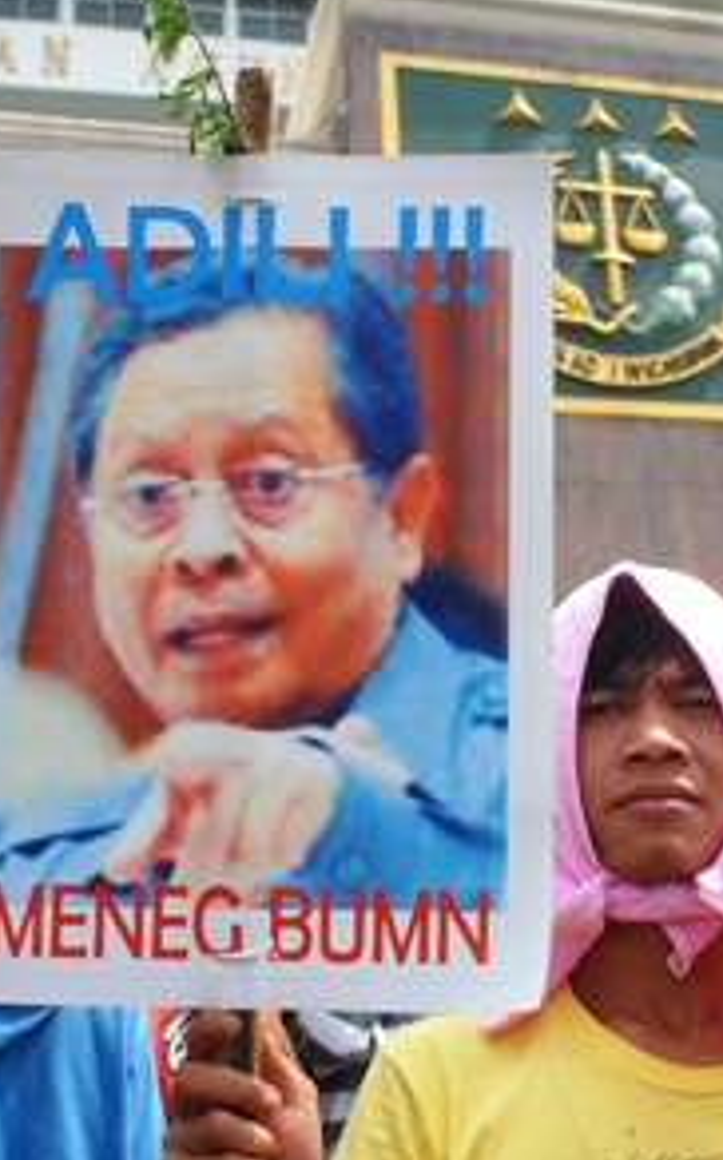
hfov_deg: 27.1
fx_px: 1485
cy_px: 568
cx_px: 508
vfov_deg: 42.7
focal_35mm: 47
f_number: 5
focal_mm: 20
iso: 100
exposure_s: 1/400
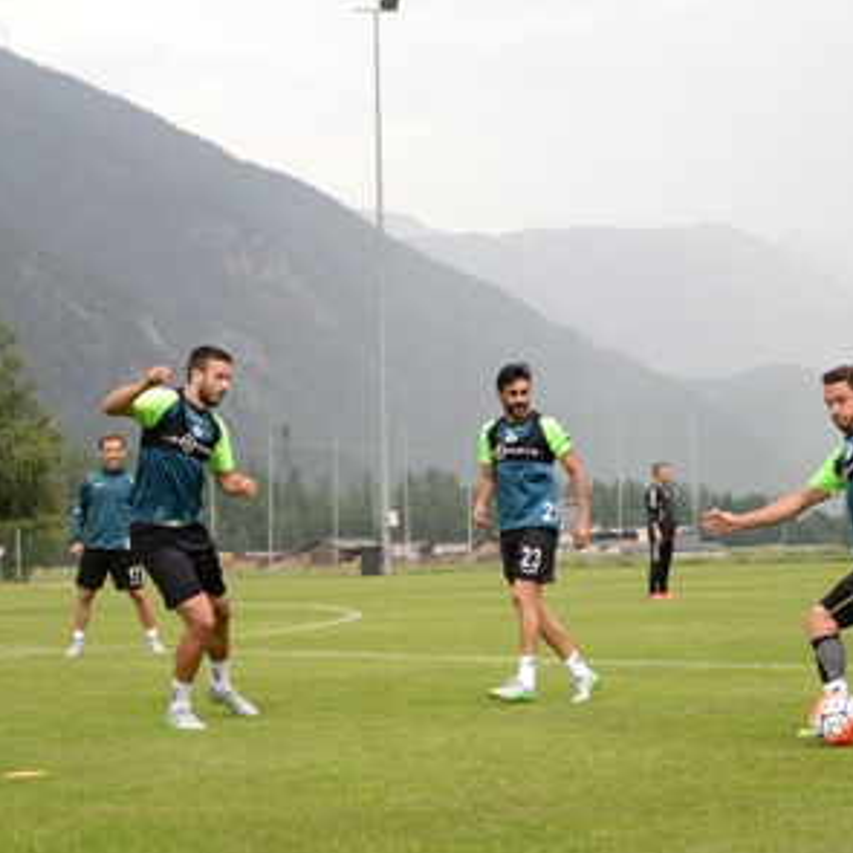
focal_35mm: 80
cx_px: 500
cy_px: 429
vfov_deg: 21.7
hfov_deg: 21.6
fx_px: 2230
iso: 2000
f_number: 4.8
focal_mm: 62
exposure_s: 1/800
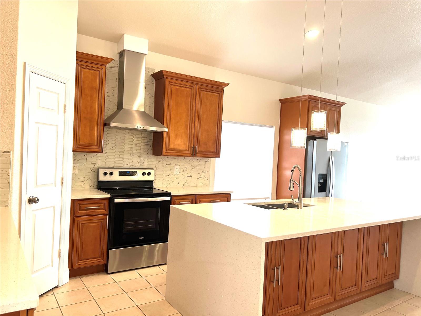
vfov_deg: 53.1
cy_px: 158
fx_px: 316
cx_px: 210
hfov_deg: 67.3
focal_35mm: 26
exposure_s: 1/120
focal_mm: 5.7
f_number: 1.5
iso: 80
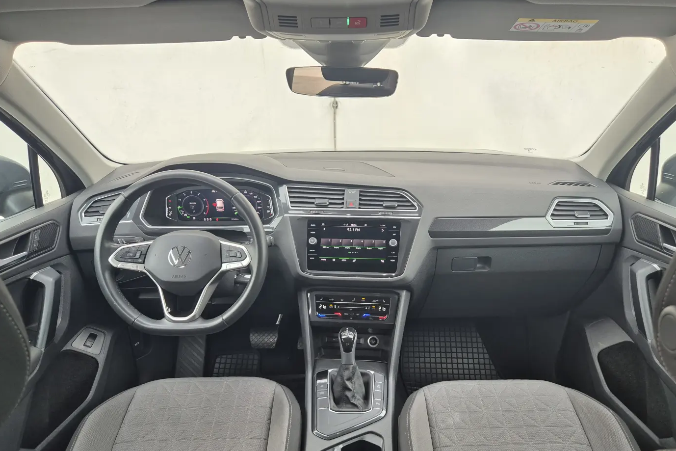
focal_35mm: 25
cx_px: 351
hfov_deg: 71.5
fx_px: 469
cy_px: 258
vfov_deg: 51.1
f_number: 1.8
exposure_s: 1/180
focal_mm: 5.4
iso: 200
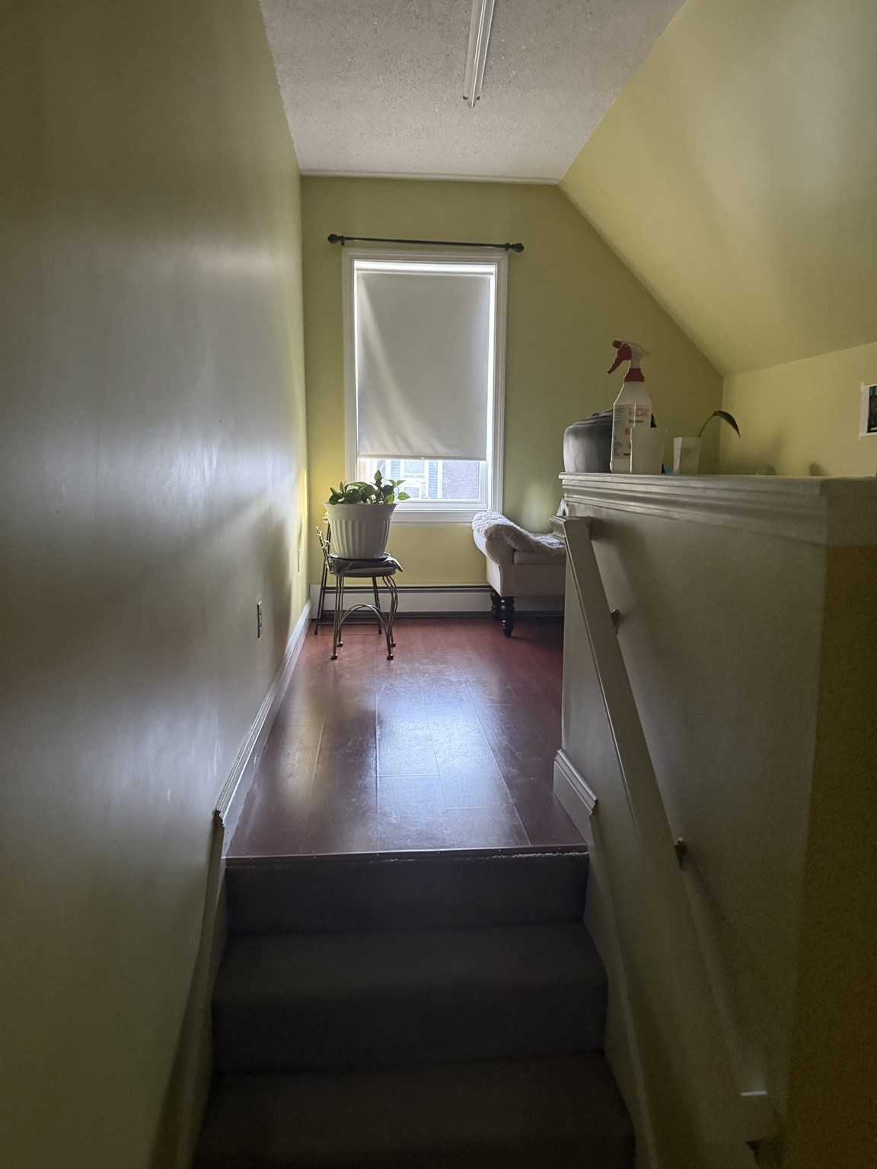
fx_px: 811
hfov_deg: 56.8
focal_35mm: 24
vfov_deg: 71.6
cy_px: 584
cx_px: 438
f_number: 1.78
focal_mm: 6.76
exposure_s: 1/40
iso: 800
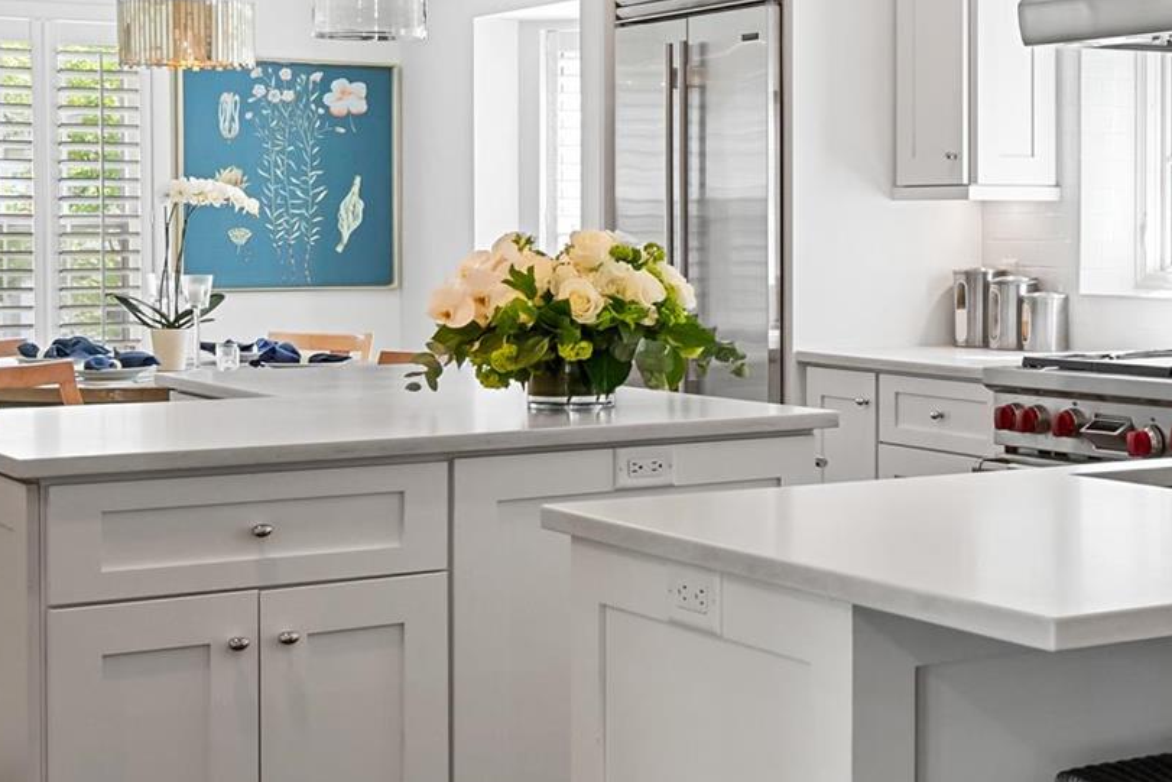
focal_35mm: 71
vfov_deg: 19.1
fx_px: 2312
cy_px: 227
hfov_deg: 27.8
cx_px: 952
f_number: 6.3
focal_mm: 18
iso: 400
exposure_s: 1/8
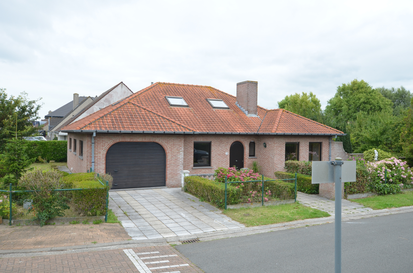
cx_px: 206
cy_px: 136
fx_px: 343
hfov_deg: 62.0
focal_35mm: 30
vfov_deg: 43.4
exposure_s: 1/250
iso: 400
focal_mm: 20
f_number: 9
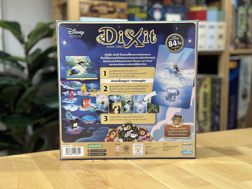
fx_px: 349
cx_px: 126
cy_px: 94
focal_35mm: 48
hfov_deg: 39.7
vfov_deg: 30.3
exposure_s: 1/50
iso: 200
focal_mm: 6.86
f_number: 1.78
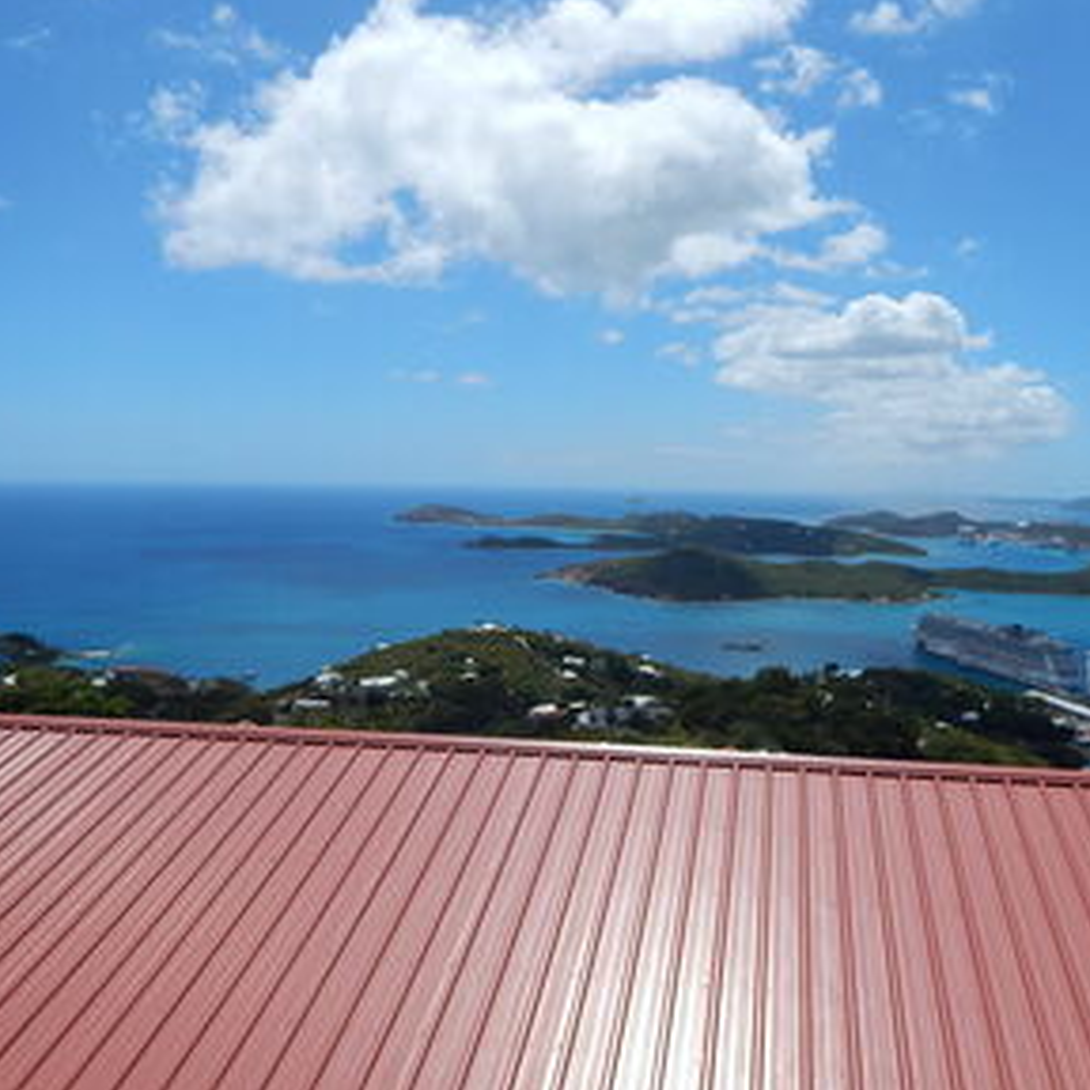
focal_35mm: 27
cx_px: 655
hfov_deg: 58.6
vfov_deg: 59.1
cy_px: 526
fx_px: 962
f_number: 6
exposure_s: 1/800
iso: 125
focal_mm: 4
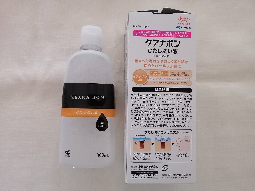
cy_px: 96
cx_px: 128
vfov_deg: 51.4
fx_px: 199
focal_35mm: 27
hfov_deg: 65.3
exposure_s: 1/33.3
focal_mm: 3.62
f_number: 1.8
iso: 400
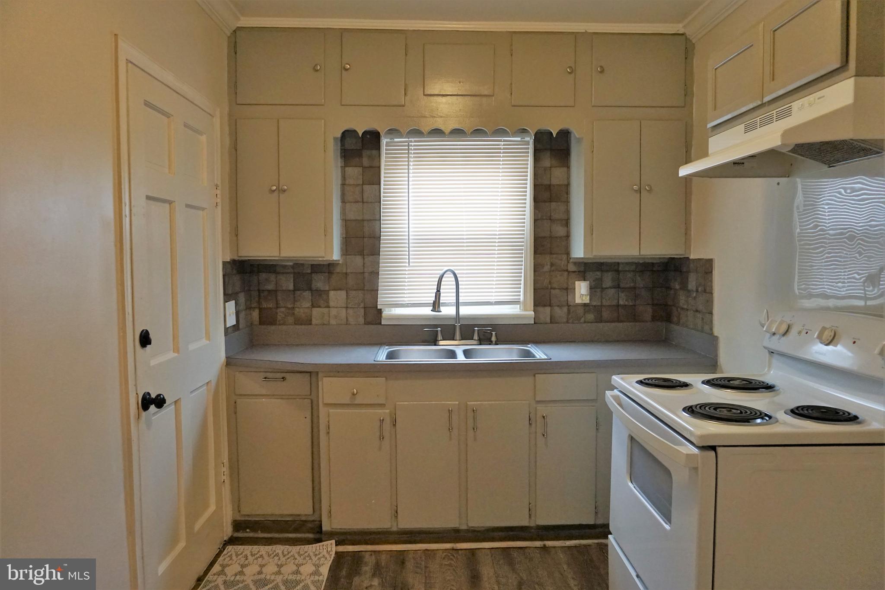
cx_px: 442
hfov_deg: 73.7
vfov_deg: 53.1
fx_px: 590
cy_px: 295
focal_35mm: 24
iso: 1250
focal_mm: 16
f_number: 4
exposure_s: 1/160
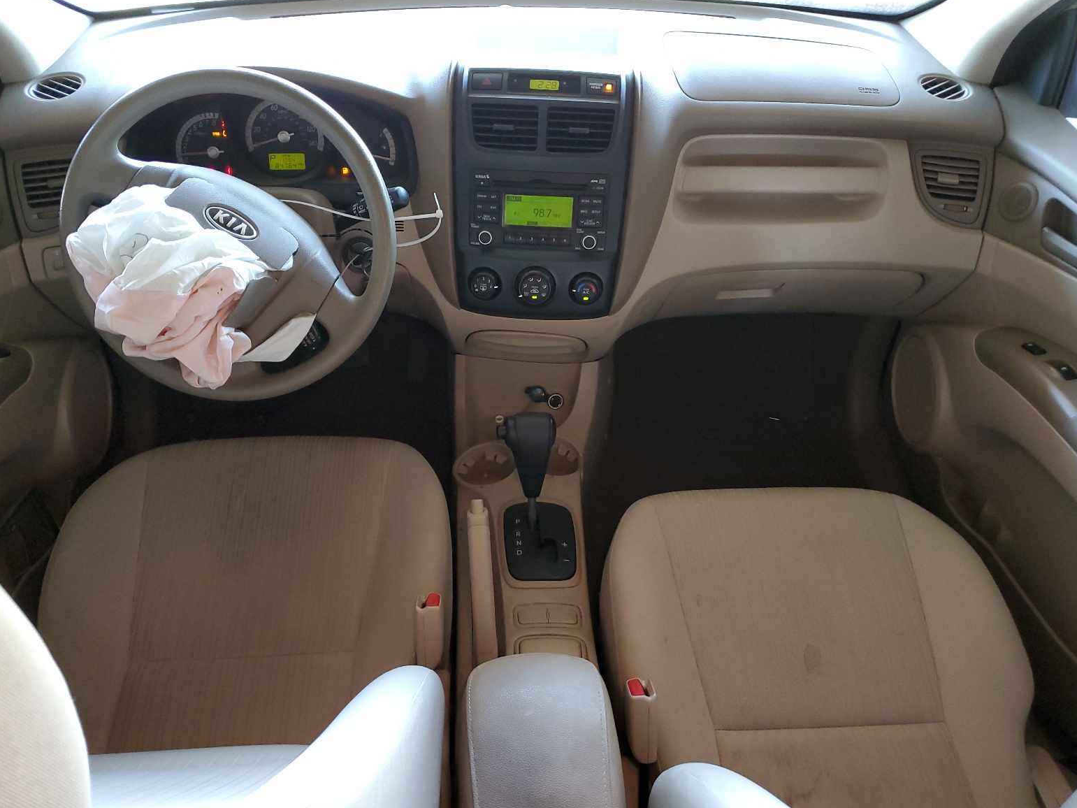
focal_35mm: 27
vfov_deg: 51.4
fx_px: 840
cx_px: 523
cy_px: 412
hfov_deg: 65.3
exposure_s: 1/50
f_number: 1.5
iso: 224
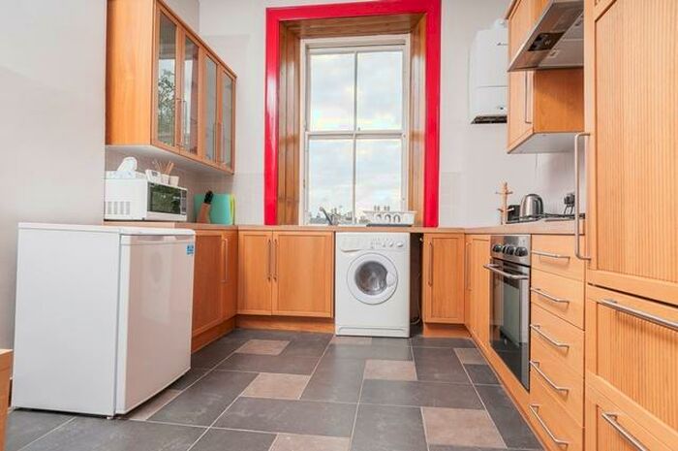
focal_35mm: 18
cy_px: 226
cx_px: 339
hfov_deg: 90.1
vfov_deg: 67.3
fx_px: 339
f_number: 8
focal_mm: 12
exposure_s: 1/250
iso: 200
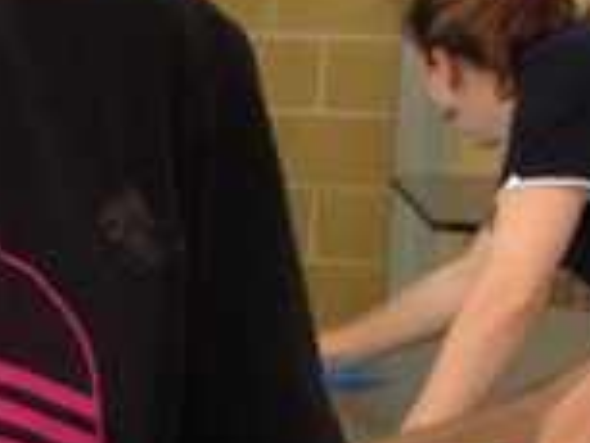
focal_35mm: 183
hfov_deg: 10.6
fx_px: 3122
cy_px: 312
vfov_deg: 8.1
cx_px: -108
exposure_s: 1/20
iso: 100
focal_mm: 4.28
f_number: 2.4
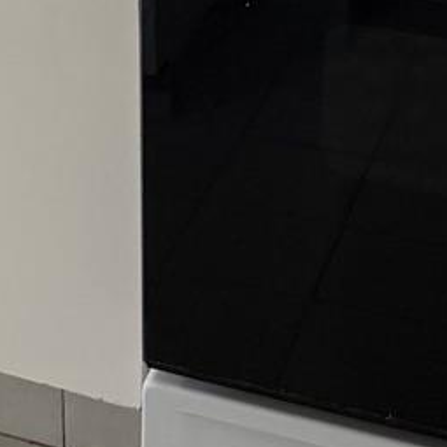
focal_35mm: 128
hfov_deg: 13.4
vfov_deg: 12.6
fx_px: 1870
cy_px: -312
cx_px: -35
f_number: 1.78
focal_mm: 6.76
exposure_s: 1/120
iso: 125
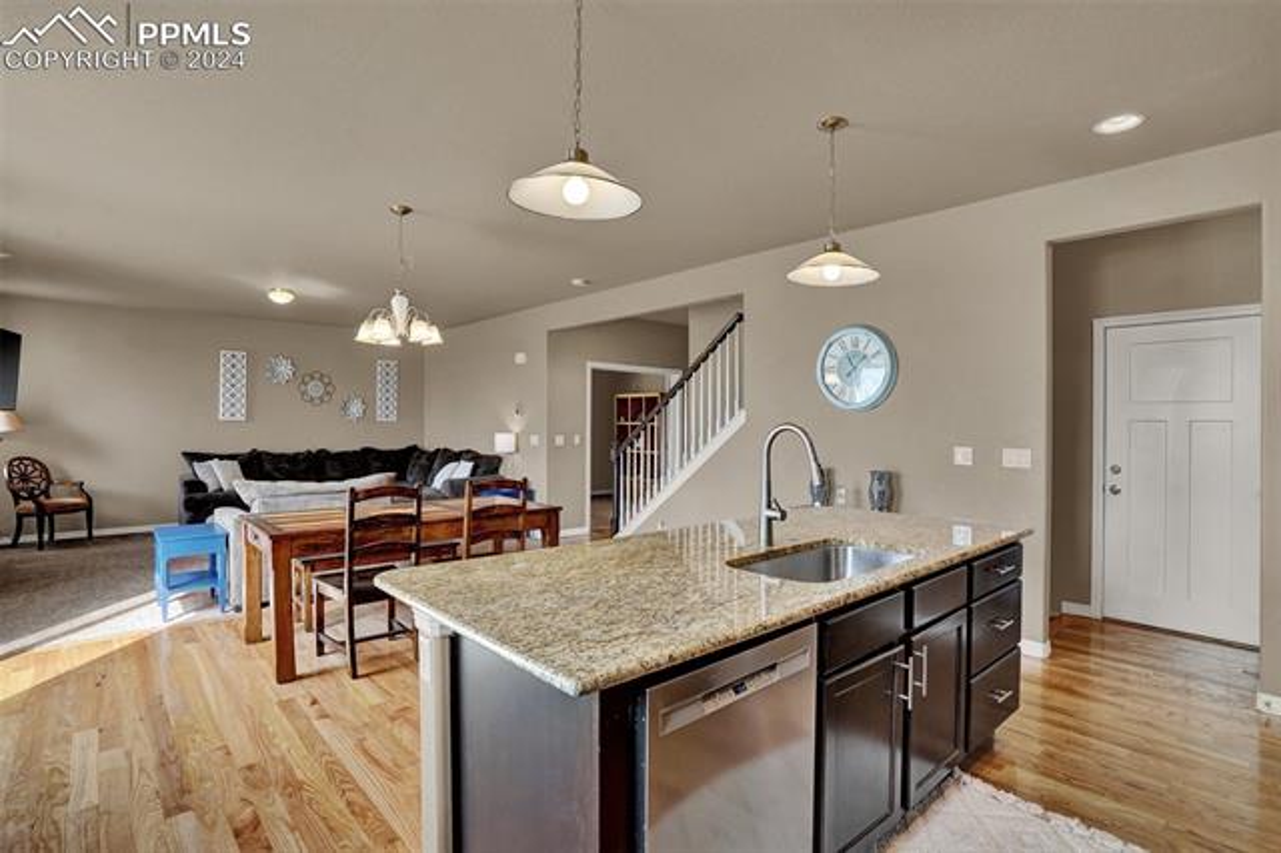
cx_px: 640
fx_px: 605
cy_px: 426
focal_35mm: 17
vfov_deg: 70.4
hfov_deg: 93.3
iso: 400
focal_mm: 17
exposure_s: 1/50
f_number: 8
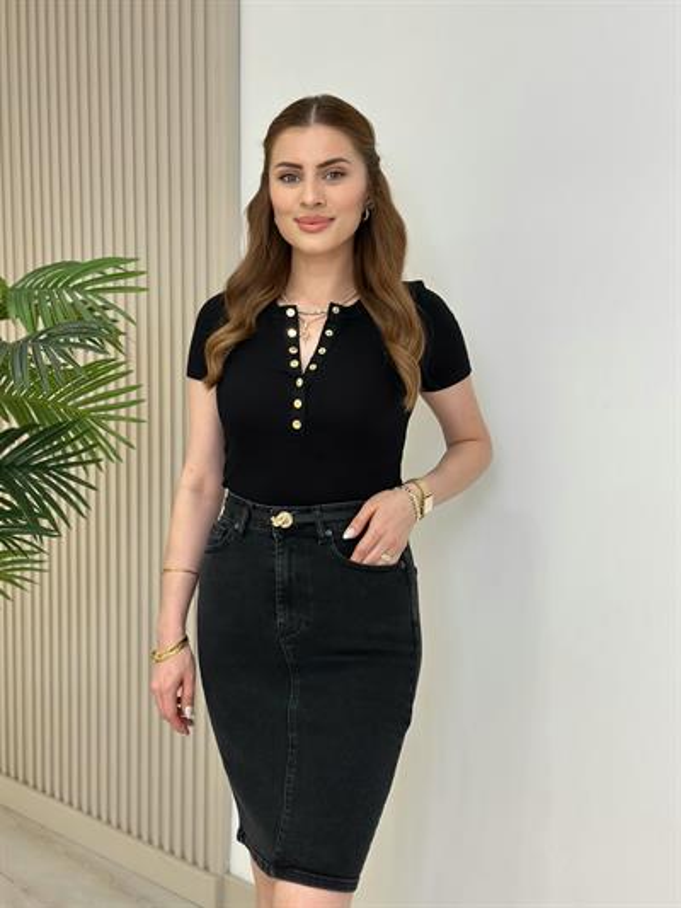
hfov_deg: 30.3
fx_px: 1259
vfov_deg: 39.6
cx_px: 340
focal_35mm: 48
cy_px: 454
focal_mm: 6.86
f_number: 1.78
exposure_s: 1/186
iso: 80
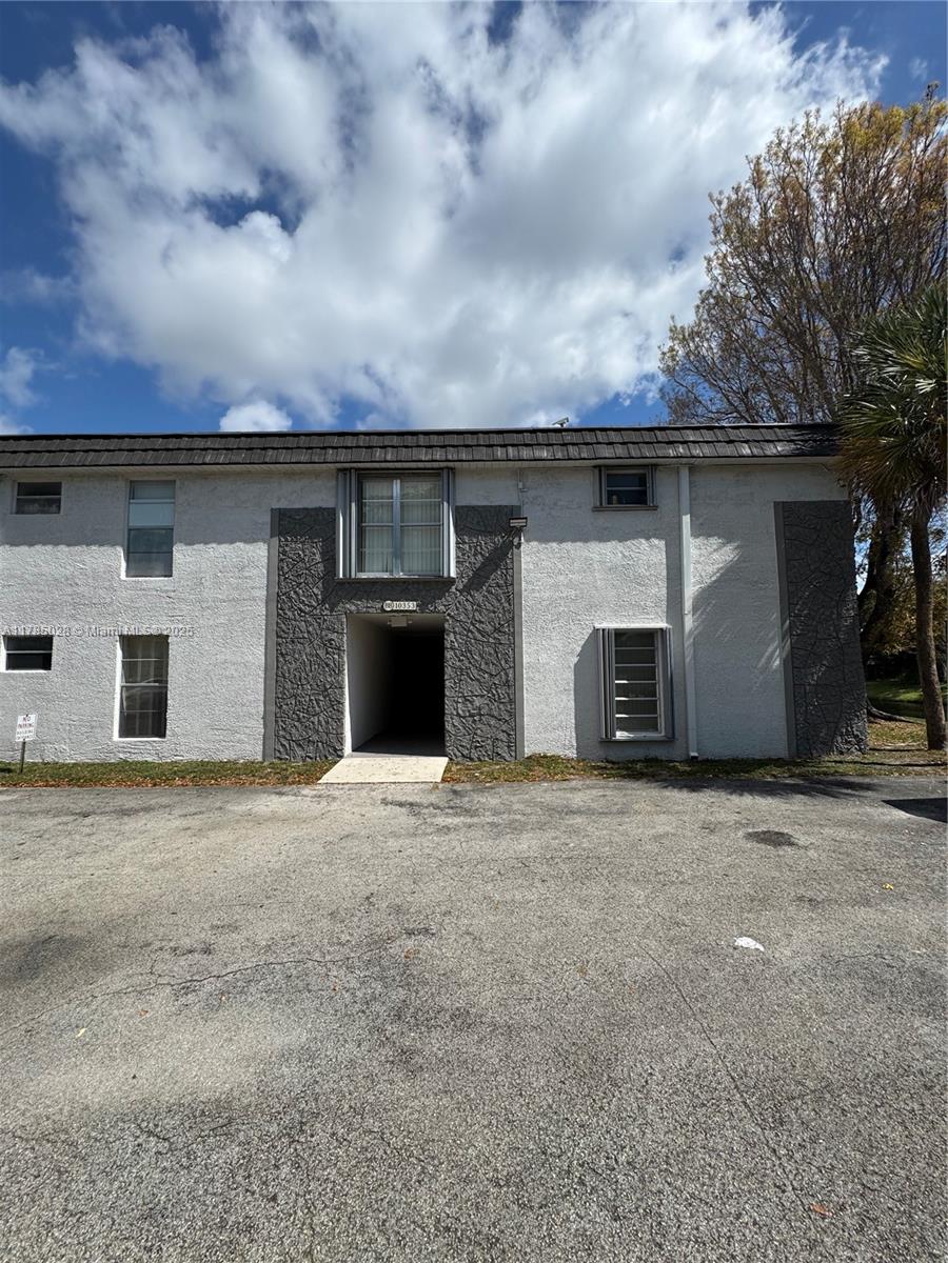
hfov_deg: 85.7
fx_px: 511
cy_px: 632
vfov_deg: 102.1
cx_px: 474
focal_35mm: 14
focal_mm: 2.22
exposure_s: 1/2674
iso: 50
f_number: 2.2
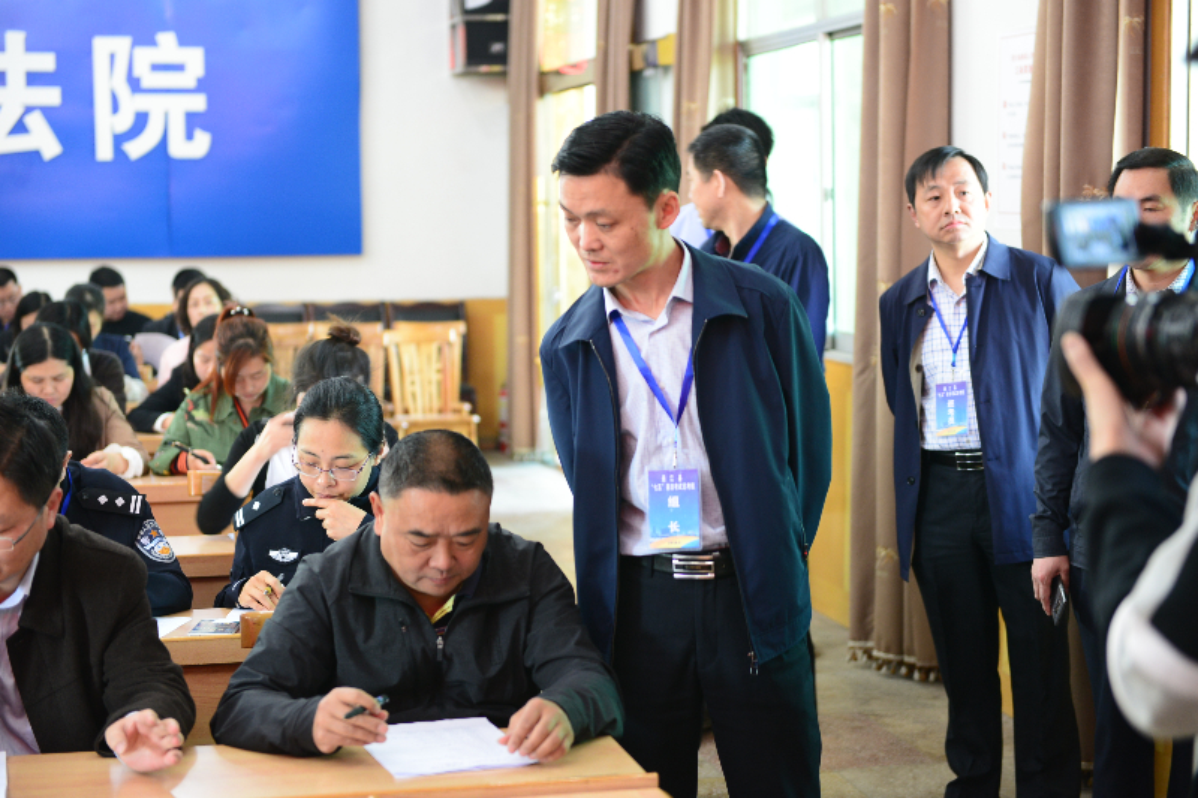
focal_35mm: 70
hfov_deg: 28.8
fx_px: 2329
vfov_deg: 19.4
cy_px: 399
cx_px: 599
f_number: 2.8
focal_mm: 70
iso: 800
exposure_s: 1/30
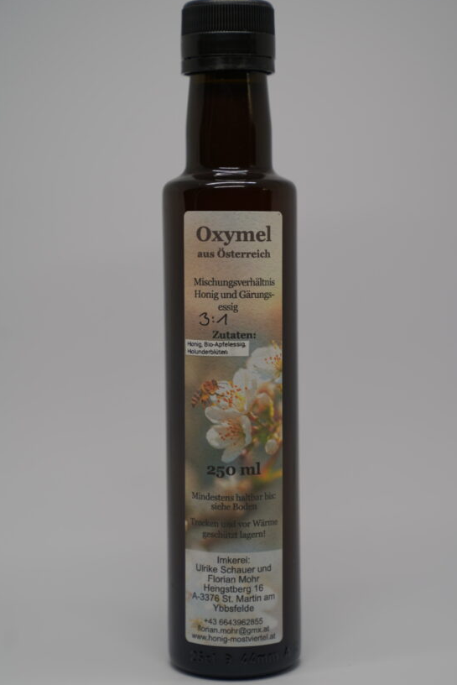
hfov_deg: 17.7
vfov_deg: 26.3
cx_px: 236
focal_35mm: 77
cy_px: 351
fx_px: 1464
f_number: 4
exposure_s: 1/100
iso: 100
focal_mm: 70
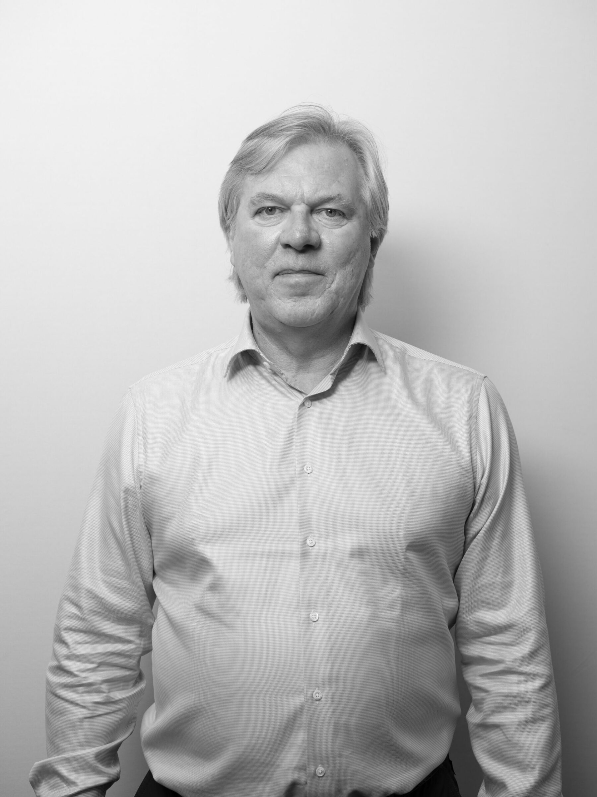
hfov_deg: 29.1
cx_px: 298
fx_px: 1150
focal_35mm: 50
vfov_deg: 38.2
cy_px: 398
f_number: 3.2
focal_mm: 25
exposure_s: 1/160
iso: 64
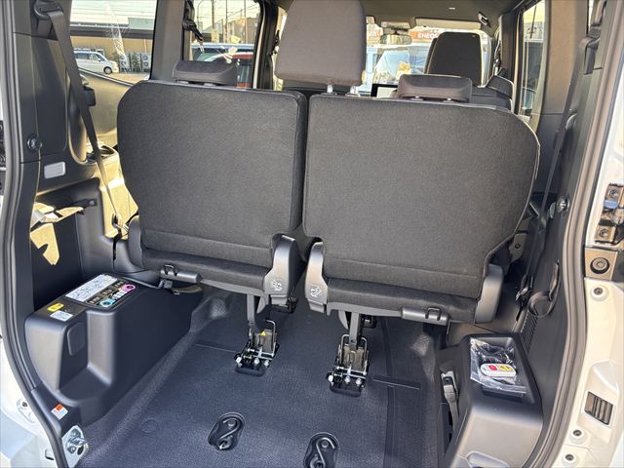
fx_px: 469
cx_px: 312
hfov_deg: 67.3
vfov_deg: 53.1
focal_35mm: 26
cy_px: 234
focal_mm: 5.96
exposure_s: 1/100
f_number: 1.6
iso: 125
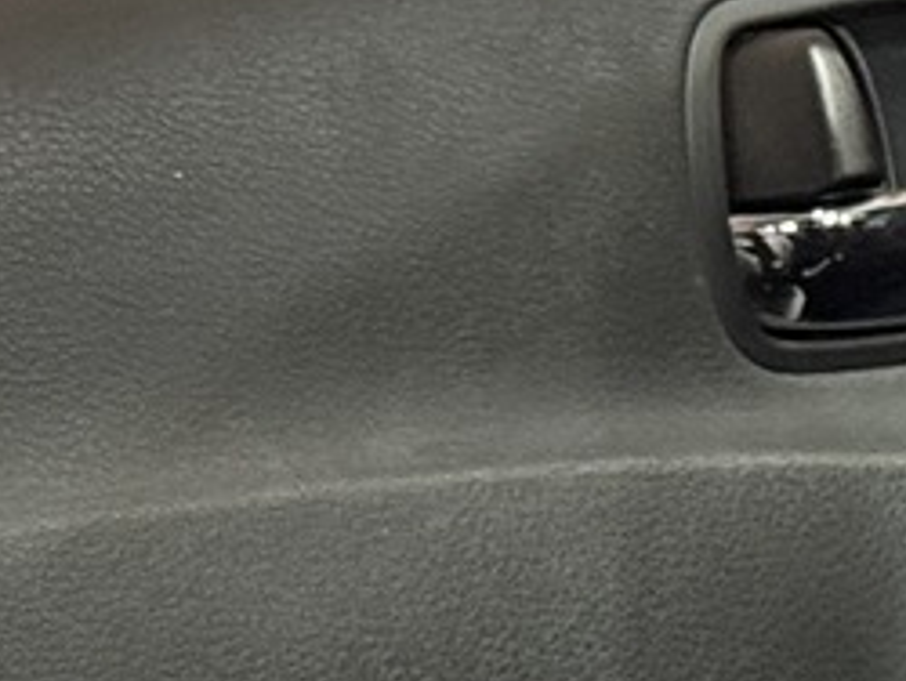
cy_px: 634
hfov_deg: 6.7
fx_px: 7231
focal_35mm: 276
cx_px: 2319
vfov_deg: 5.4
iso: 500
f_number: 1.78
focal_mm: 6.76
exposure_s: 1/40
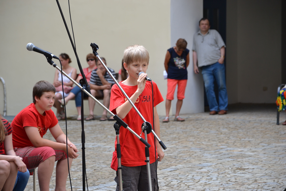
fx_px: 1251
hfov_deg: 13.0
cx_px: 143
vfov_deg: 8.7
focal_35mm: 158
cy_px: 96
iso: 160
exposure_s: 1/125
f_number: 5.6
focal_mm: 105
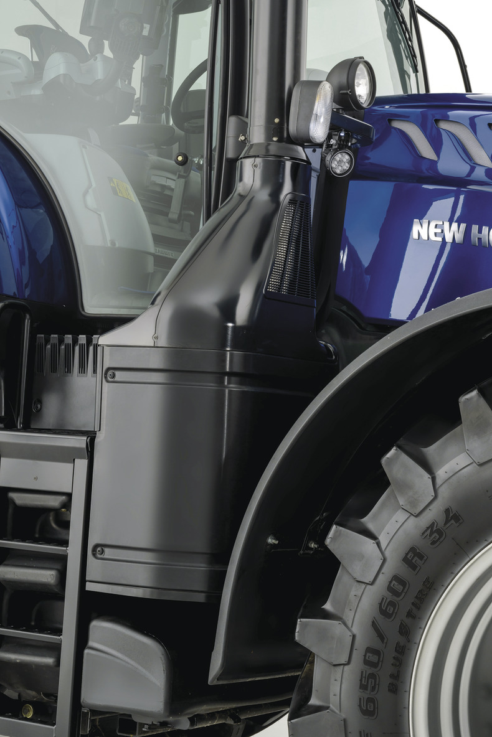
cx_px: 289
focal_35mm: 81
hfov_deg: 16.9
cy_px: 228
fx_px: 1659
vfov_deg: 24.9
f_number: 16
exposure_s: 1
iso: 100
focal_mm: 50
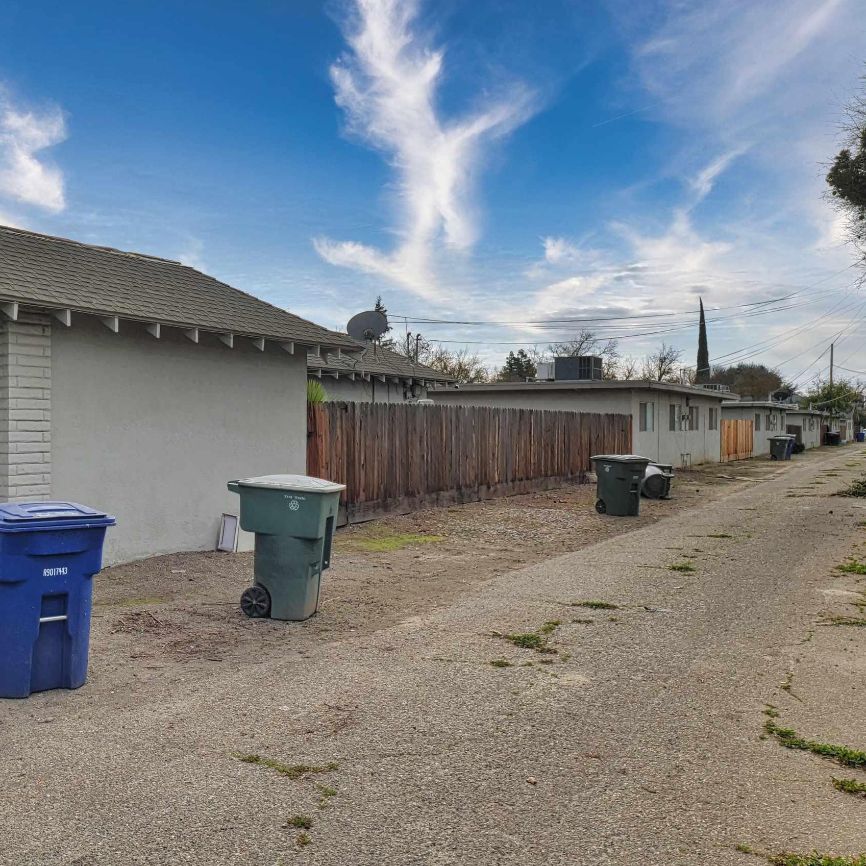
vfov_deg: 51.1
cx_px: 271
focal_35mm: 32
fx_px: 906
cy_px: 450
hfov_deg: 50.0
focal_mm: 10
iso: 125
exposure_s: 1/320
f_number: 6.3
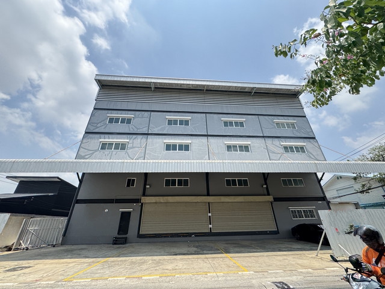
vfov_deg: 85.7
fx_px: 156
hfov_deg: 102.1
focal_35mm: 14
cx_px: 192
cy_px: 144
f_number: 2.2
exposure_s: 1/1110
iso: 50
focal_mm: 2.22
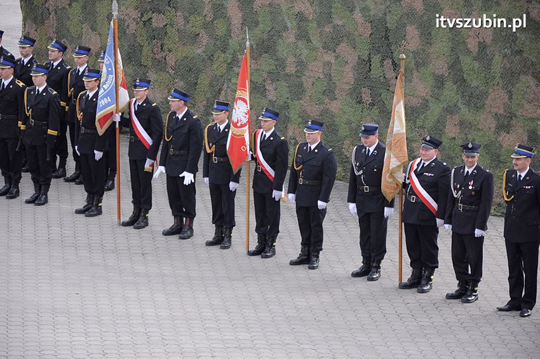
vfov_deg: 8.7
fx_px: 2360
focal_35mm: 158
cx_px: 270
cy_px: 180
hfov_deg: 13.1
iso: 500
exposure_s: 1/400
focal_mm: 105
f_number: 5.6
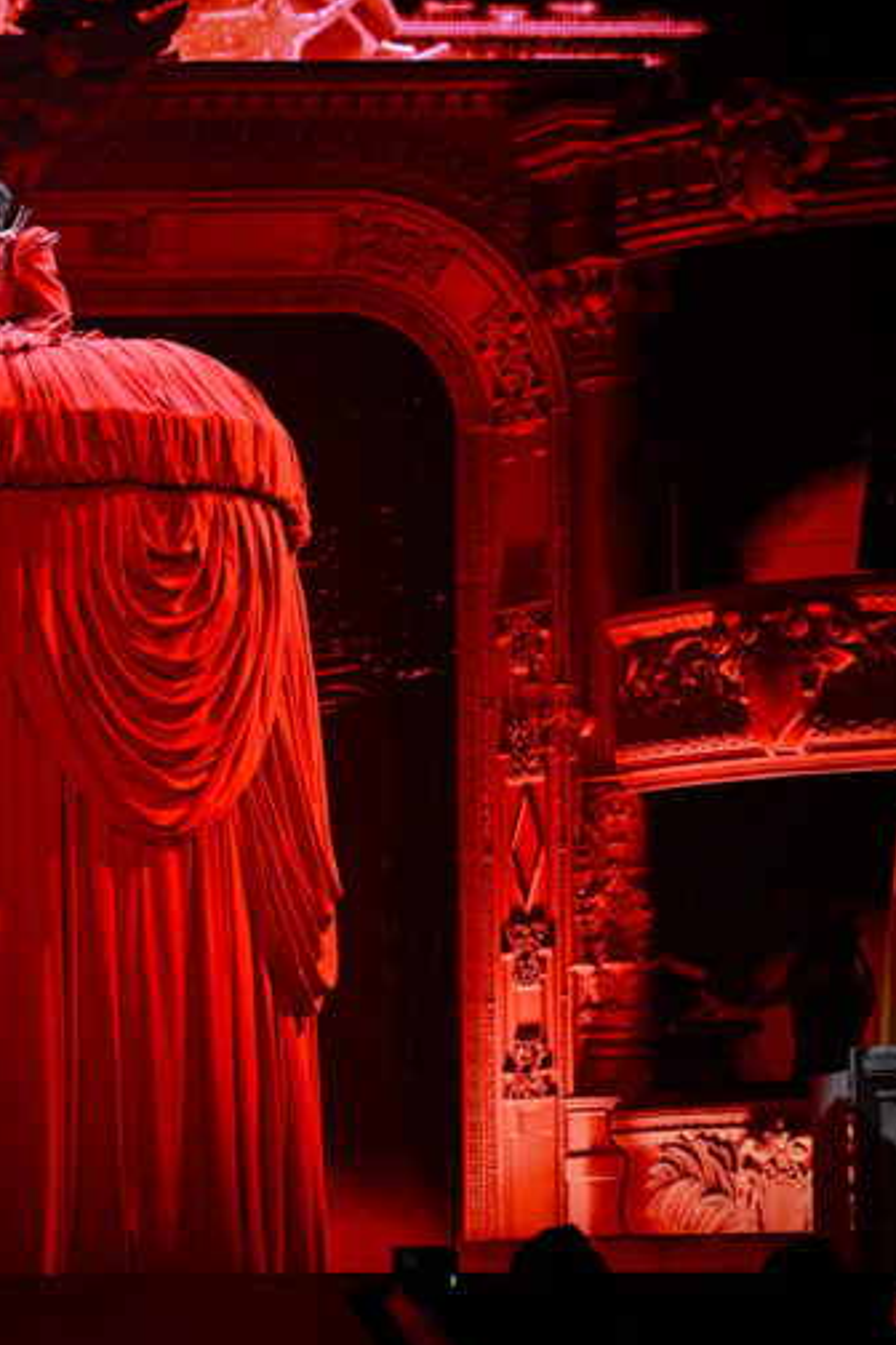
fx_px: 7130
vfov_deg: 10.8
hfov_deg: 7.2
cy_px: 677
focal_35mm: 191
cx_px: -21
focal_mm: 125
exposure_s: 1/250
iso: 2000
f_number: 2.8
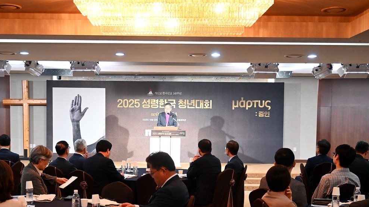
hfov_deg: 40.6
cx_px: 147
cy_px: 149
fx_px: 496
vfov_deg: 23.5
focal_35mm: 51
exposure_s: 1/125
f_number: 4.2
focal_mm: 25
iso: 2200
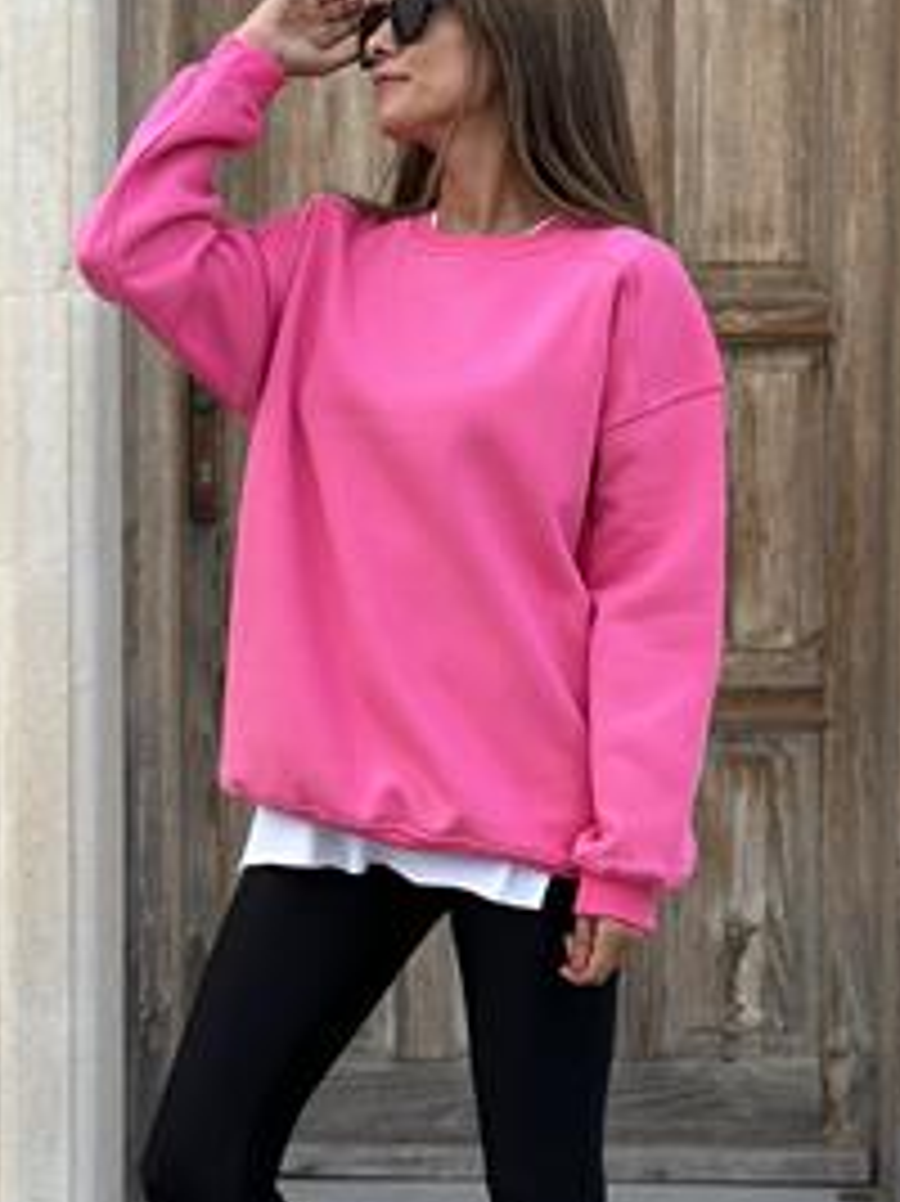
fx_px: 3157
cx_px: 454
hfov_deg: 16.2
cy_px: 756
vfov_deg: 21.5
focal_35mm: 91
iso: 80
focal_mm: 6.86
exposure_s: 1/268
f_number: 1.78
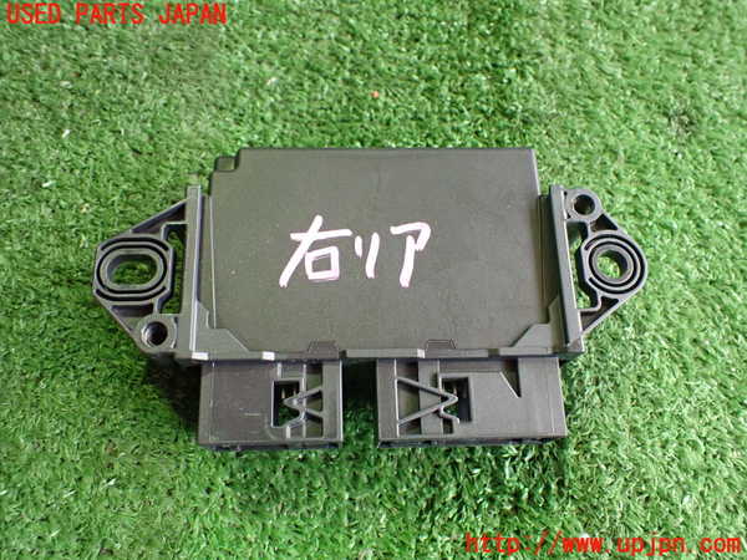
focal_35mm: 30
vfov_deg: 46.8
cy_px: 280
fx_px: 647
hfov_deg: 60.0
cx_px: 374
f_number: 2.3
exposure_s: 1/80
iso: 800
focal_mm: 5.4
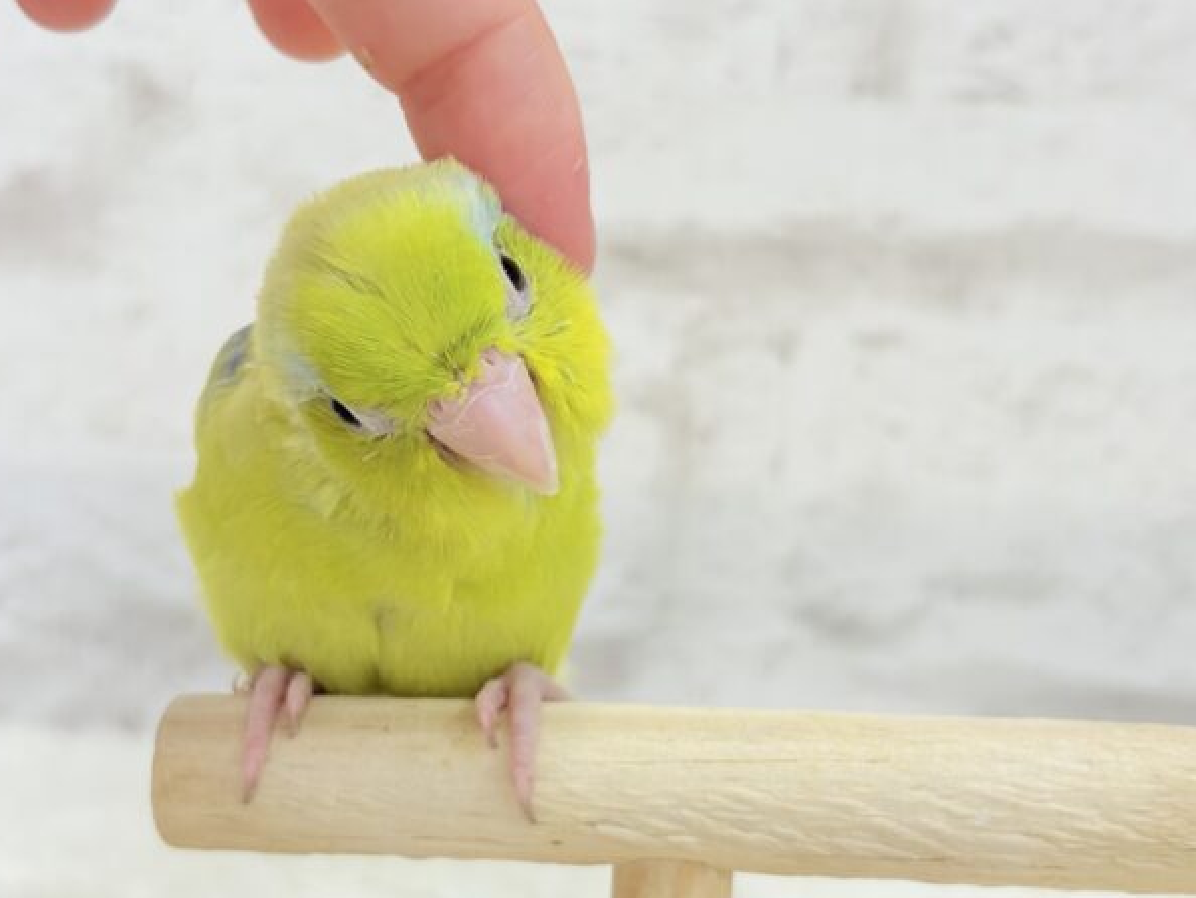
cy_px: 417
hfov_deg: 34.3
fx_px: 1936
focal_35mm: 56
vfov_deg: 26.1
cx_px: 620
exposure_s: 1/100
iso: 80
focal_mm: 5.96
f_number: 1.6
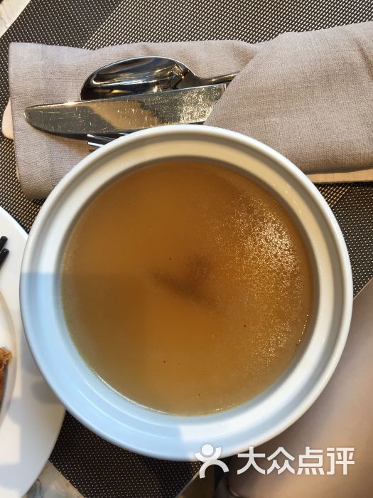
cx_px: 186
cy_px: 249
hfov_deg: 48.2
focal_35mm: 29
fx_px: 417
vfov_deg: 61.7
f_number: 2.2
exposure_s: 1/33
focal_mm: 4.15
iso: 50
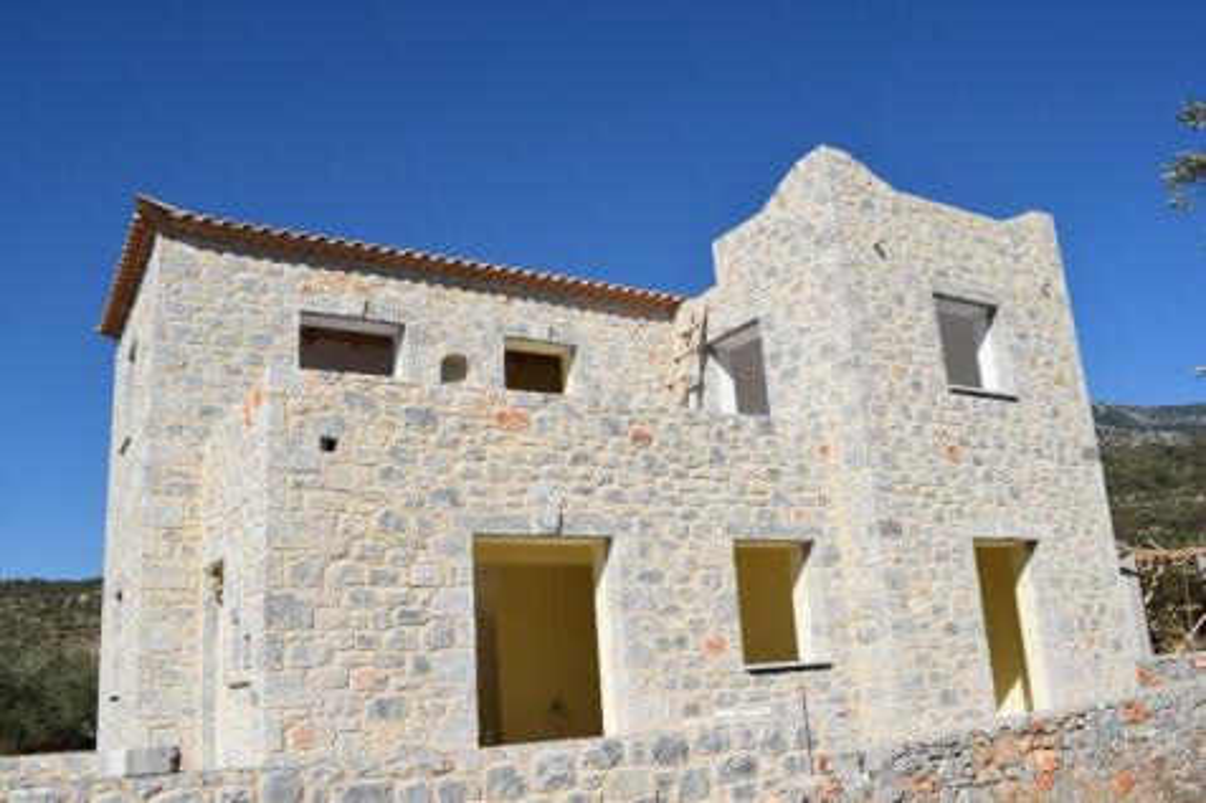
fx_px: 1005
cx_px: 603
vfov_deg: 43.6
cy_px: 402
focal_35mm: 30
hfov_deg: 61.9
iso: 200
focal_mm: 20
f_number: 11
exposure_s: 1/500
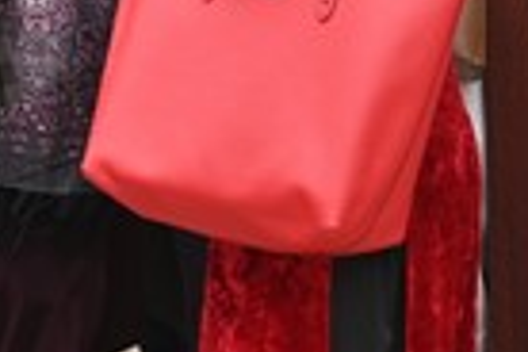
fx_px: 5162
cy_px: -230
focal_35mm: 352
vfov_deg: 3.9
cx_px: -478
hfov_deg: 5.7
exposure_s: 1/125
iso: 125
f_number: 5.6
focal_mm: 75
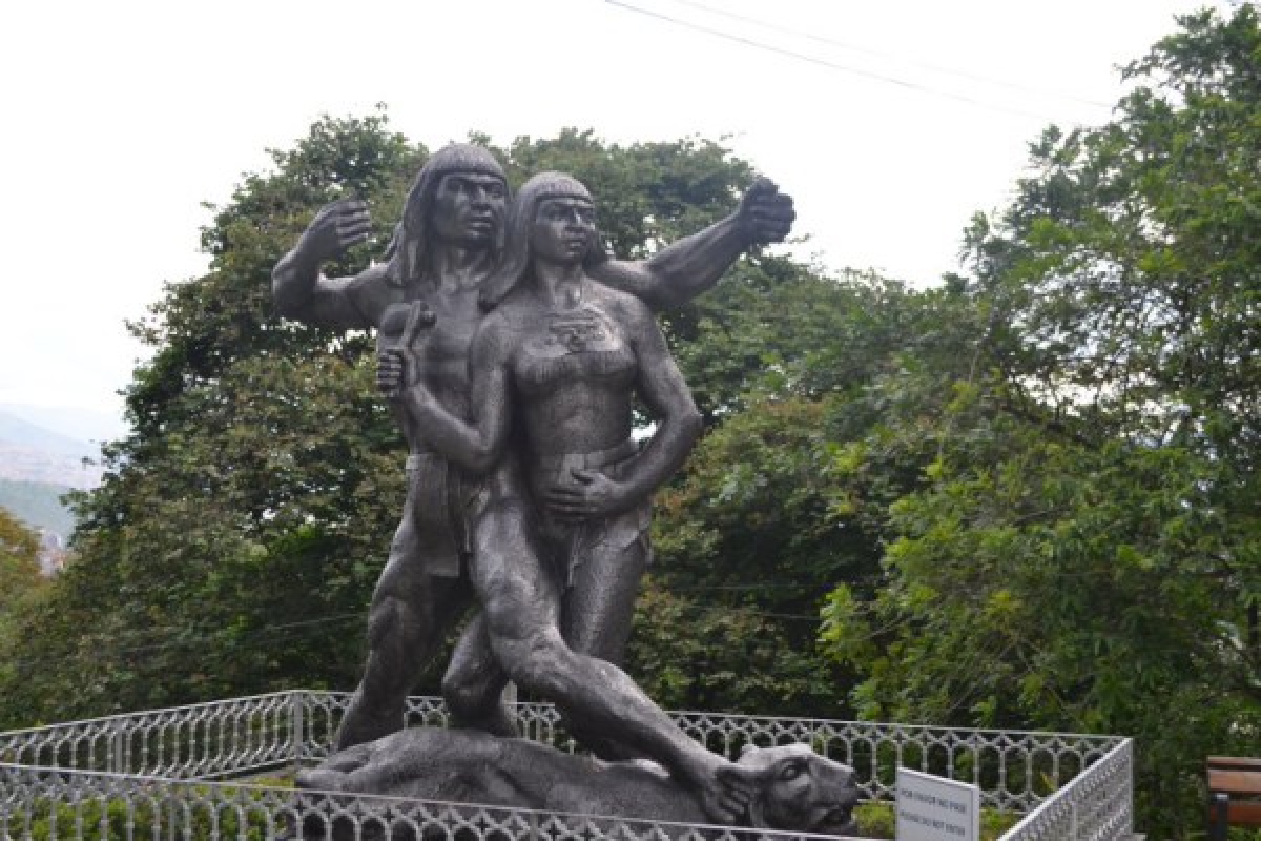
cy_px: 420
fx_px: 1681
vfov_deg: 28.1
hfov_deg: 41.1
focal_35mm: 48
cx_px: 630
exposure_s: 1/160
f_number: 4.8
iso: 100
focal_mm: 32
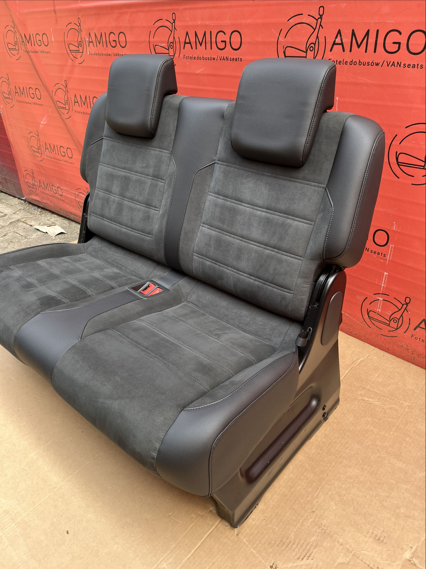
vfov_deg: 67.3
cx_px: 213
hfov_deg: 53.1
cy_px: 284
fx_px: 427
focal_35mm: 26
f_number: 1.6
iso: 40
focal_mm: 5.1
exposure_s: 1/154
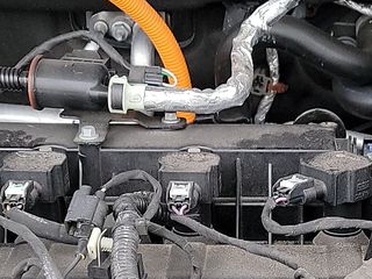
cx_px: 315
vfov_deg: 12.1
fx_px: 1290
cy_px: 343
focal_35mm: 120
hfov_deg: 16.3
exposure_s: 1/59
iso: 282
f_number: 1.8
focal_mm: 6.7
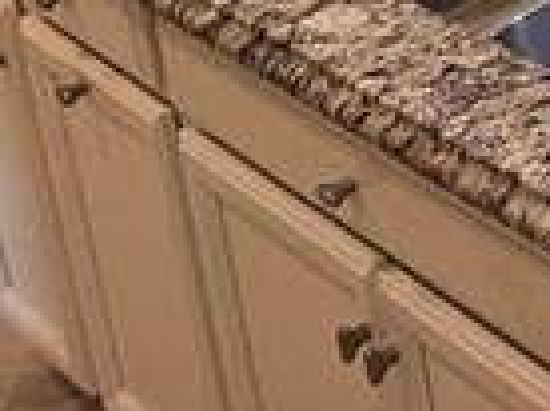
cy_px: -638
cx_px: 1403
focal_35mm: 104
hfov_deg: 13.0
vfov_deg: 11.3
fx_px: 1650
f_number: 2.2
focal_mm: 2.22
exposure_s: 1/60
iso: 200
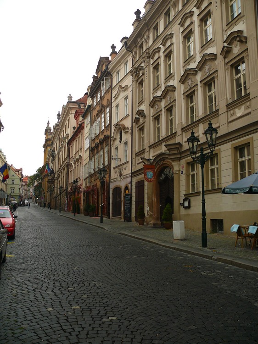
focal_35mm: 35
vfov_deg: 52.6
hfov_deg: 40.7
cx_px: 129
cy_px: 172
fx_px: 348
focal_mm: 7.4
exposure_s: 1/50
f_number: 2.8
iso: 100
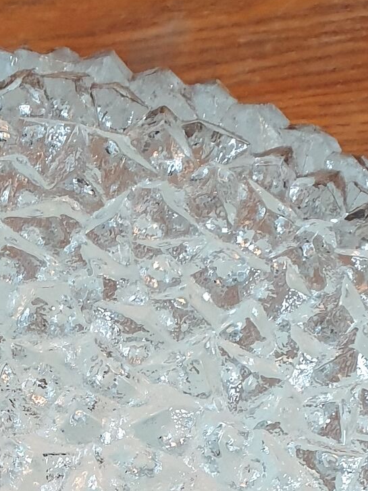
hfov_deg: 14.0
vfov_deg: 16.8
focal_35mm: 103
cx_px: -38
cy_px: 796
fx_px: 1460
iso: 250
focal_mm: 4.3
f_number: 2.4
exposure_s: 1/37
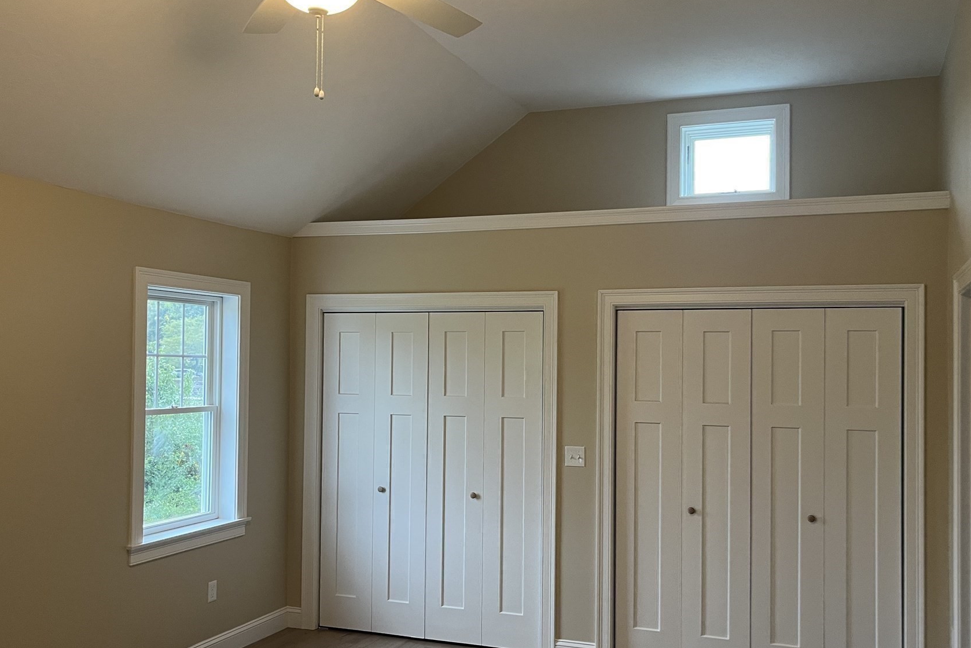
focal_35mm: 33
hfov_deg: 57.1
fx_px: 890
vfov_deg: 40.0
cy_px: 347
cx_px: 525
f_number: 1.6
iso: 125
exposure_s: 1/60
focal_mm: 5.1
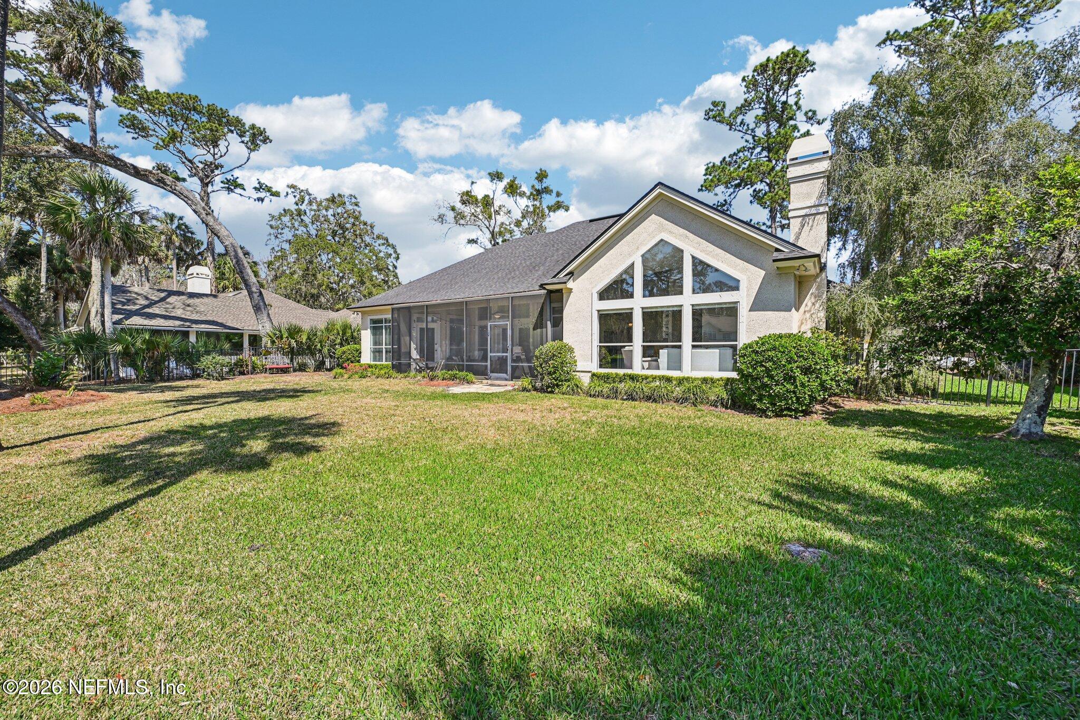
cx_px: 540
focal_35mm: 14
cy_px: 360
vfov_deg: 81.2
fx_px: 420
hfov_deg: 104.3
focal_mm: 14
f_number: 8
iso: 200
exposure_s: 1/250
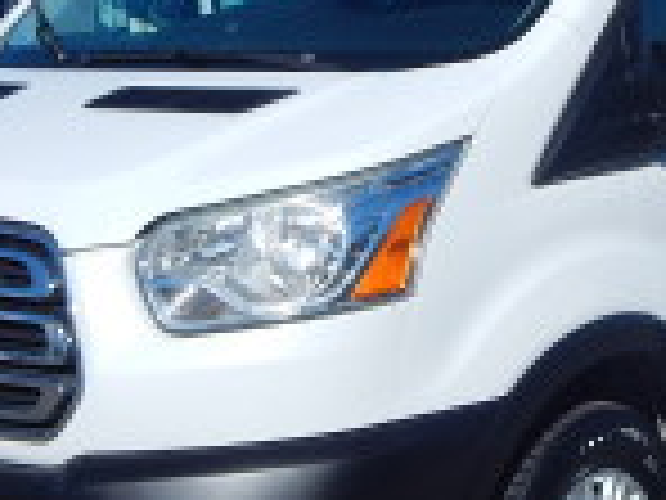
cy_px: 250
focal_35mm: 89
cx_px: 504
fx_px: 1712
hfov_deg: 21.8
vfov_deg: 16.6
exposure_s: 1/1000
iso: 125
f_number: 6.7
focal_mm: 6.1
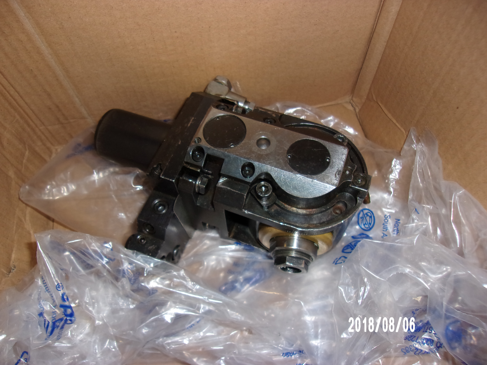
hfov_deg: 65.3
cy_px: 182
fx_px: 380
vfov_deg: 51.4
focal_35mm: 27
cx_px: 244
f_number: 3
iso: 100
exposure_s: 1/34
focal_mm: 4.9
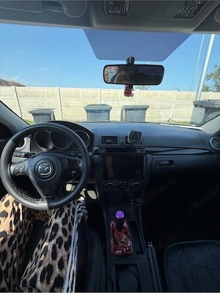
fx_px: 119
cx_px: 110
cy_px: 146
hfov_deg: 85.7
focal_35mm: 14
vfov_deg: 102.1
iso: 40
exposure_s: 1/613
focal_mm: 2.22
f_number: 2.2
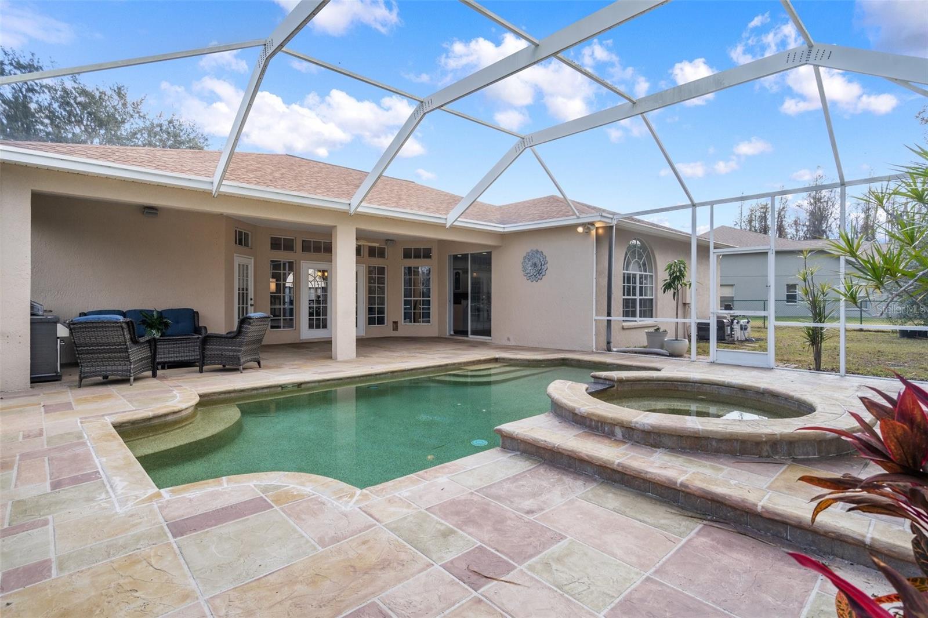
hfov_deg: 93.3
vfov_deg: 70.4
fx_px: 438
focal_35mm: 17
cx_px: 464
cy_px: 309
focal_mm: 17
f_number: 8
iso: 320
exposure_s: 1/50
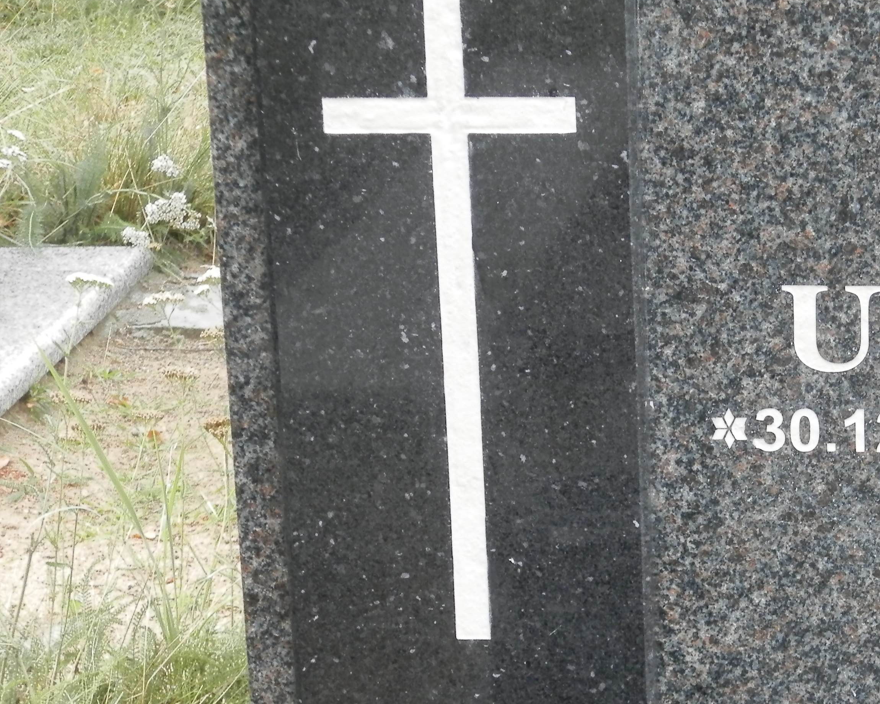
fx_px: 3464
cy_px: 503
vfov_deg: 11.6
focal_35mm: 133
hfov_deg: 14.3
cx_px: 857
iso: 125
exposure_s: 1/125
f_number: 4
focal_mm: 12.2
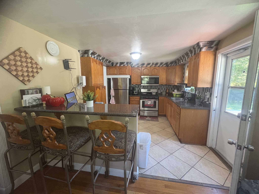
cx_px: 130
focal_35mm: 14
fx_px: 105
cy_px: 97
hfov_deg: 102.1
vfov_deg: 85.7
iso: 400
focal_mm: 2.22
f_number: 2.2
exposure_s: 1/60
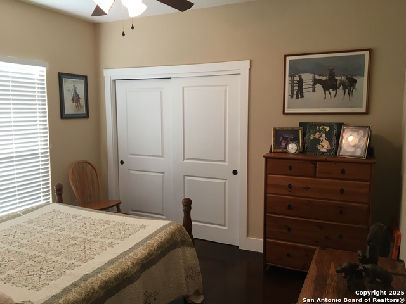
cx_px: 203
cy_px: 152
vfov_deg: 48.2
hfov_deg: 61.7
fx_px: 340
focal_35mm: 29
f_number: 2.2
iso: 50
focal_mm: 4.15
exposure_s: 1/30
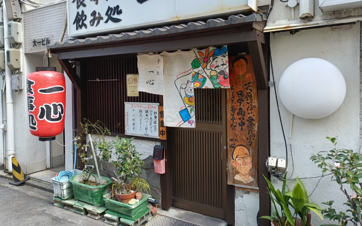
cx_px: 179
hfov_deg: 68.4
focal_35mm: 27
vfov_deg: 45.9
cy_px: 99
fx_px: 266
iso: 125
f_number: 1.7
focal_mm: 4.7
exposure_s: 1/60
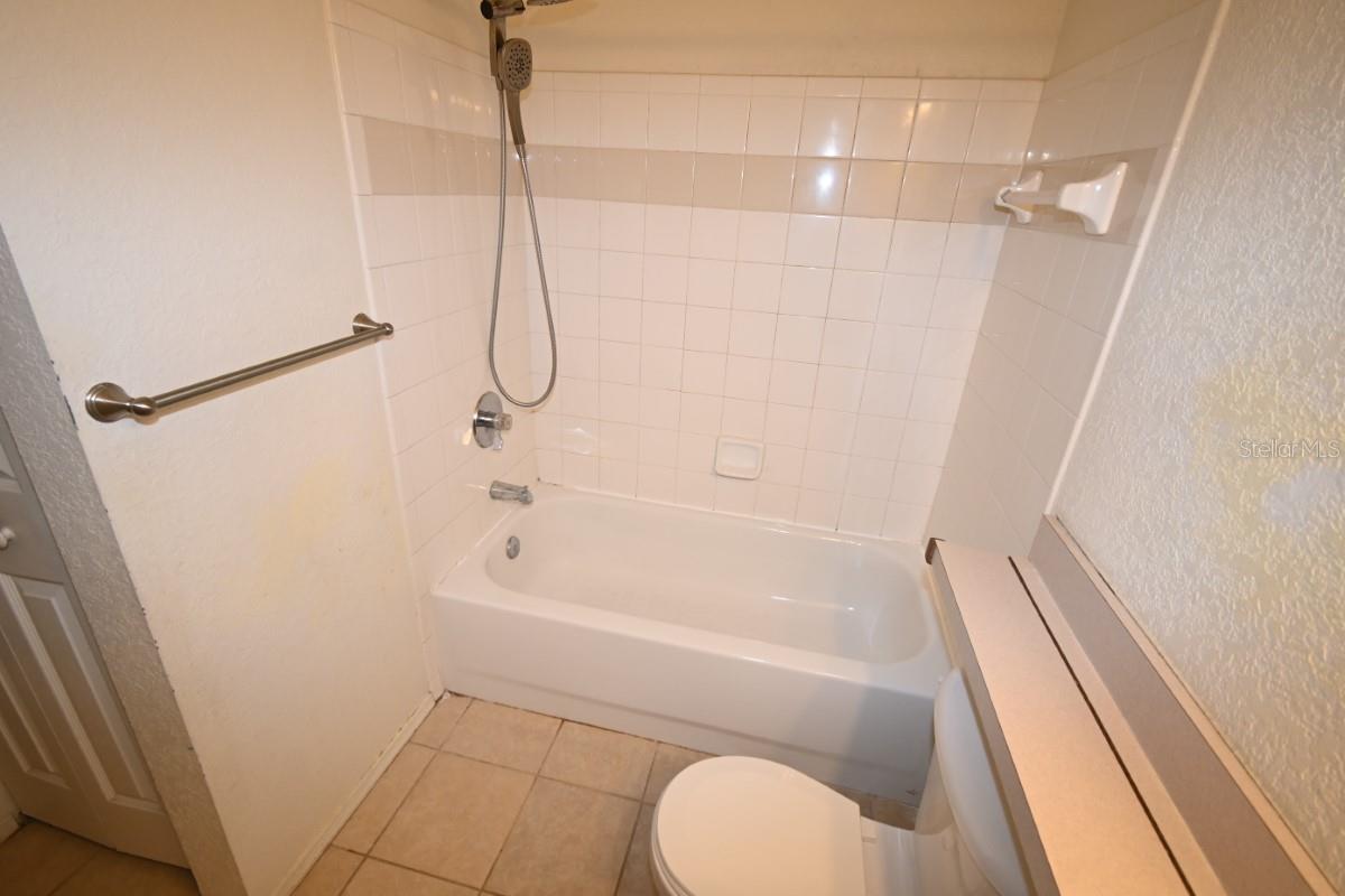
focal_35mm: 15
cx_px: 672
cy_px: 448
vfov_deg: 77.3
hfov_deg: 100.4
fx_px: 560
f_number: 4.5
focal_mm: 10
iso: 400
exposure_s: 1/60
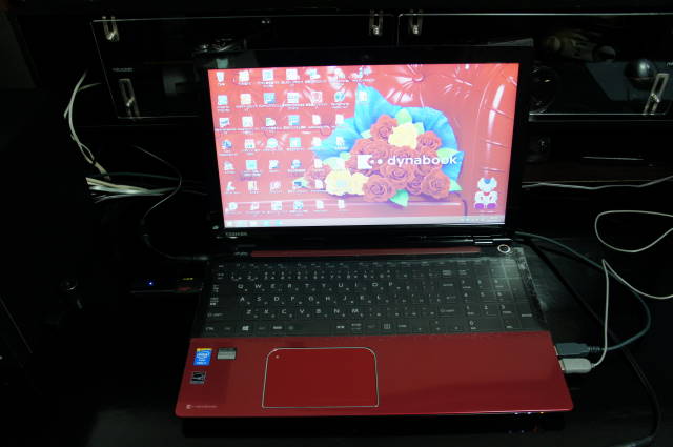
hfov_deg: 62.0
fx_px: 560
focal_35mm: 30
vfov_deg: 43.5
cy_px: 224
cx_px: 336
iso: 400
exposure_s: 1/30
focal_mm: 20
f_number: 4
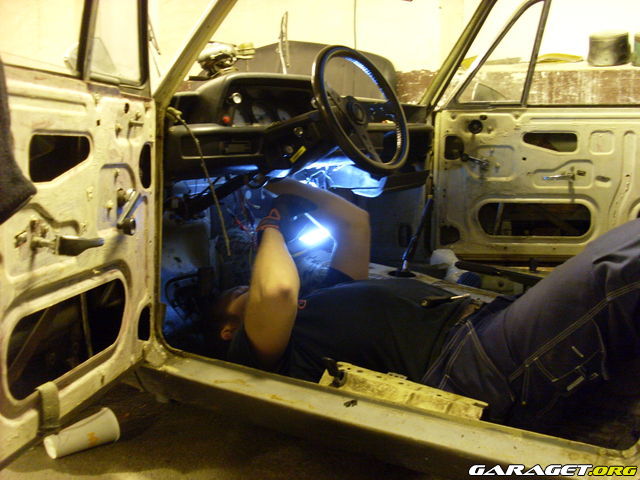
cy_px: 240
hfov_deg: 49.0
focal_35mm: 38
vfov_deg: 37.7
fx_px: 703
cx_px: 320
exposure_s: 1/4
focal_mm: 6.3
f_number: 3
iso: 200
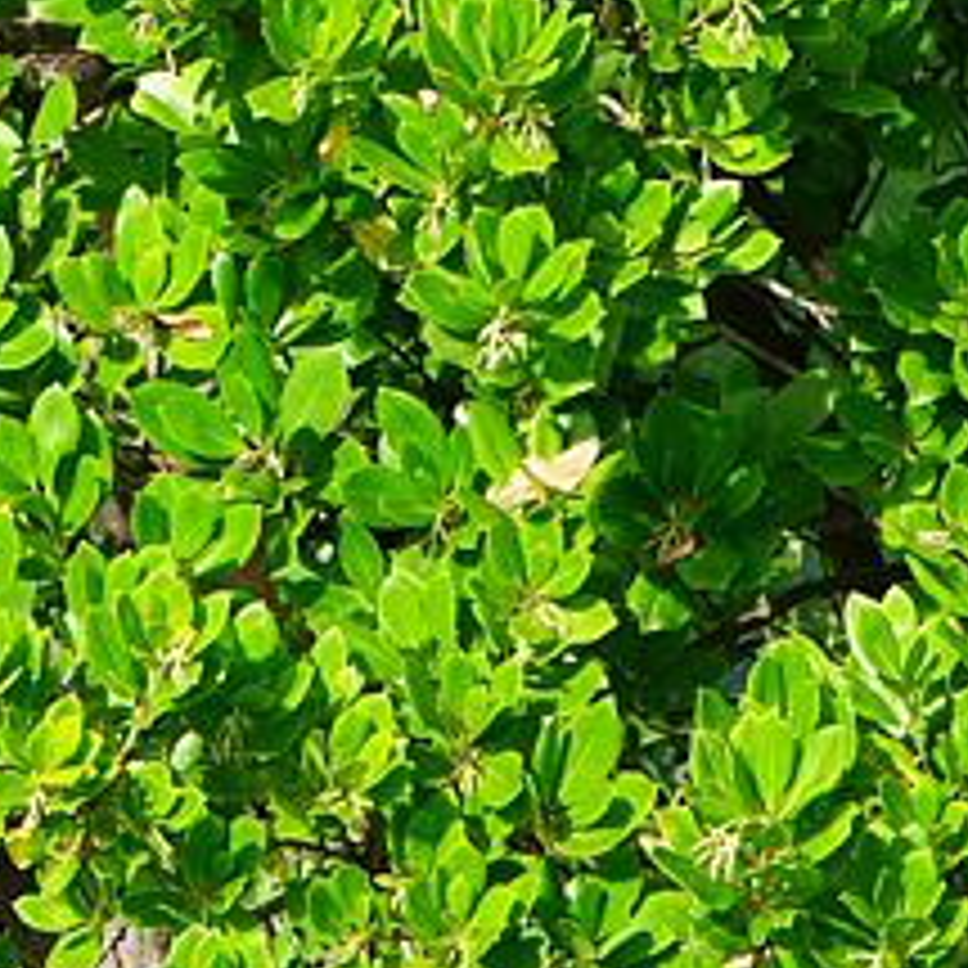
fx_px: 7087
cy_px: -470
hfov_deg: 7.8
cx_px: 401
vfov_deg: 7.7
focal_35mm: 224
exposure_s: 1/80
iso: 100
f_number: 8
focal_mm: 46
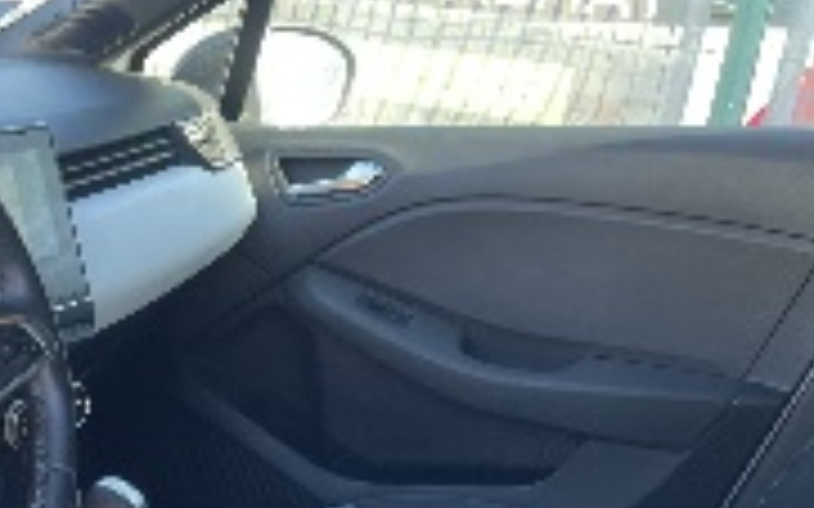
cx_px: 22
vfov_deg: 19.7
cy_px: 647
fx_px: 1353
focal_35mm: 61
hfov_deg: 31.3
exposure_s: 1/121
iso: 80
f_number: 1.6
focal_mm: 5.1
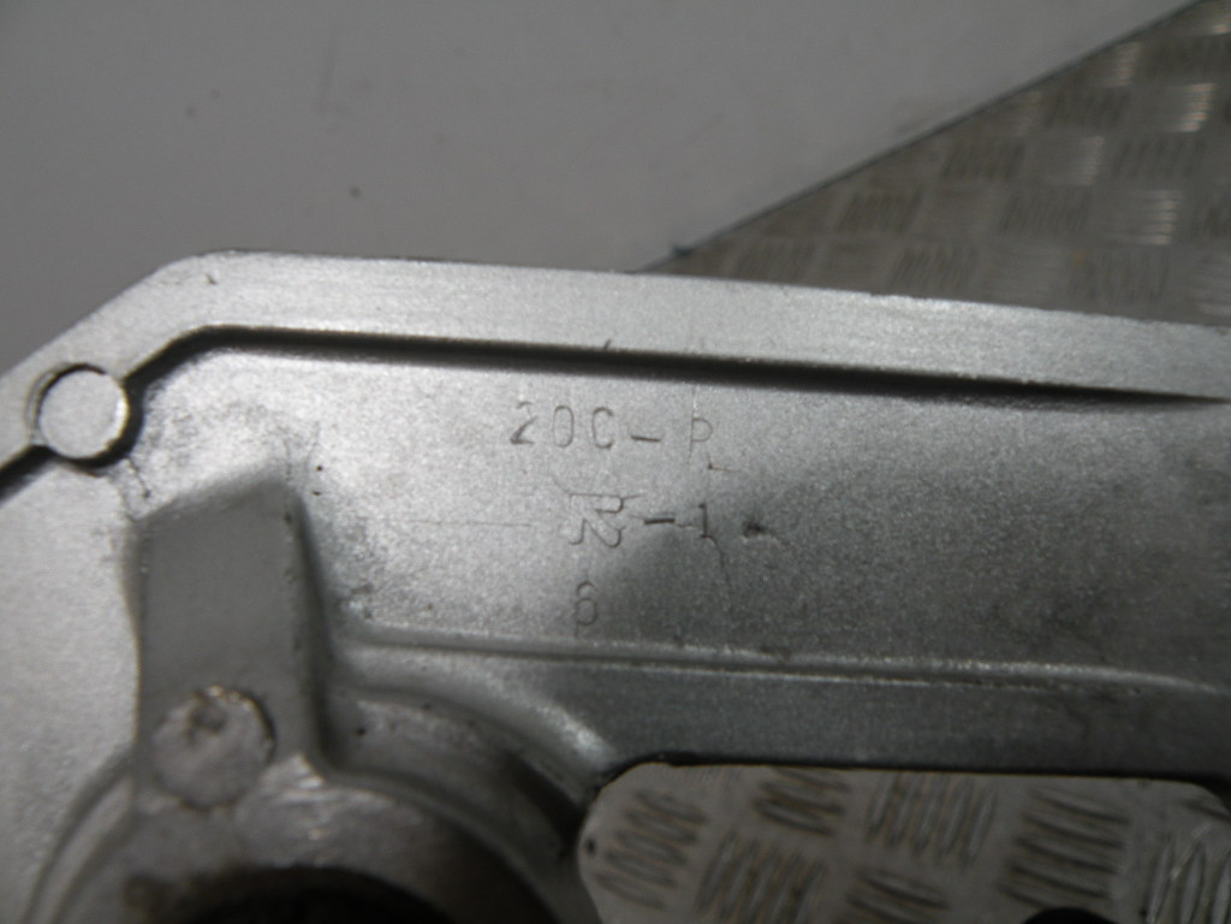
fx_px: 960
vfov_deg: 51.4
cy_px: 462
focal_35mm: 27
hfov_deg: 65.3
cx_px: 616
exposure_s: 1/139
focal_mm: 4.7
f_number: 4
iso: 64
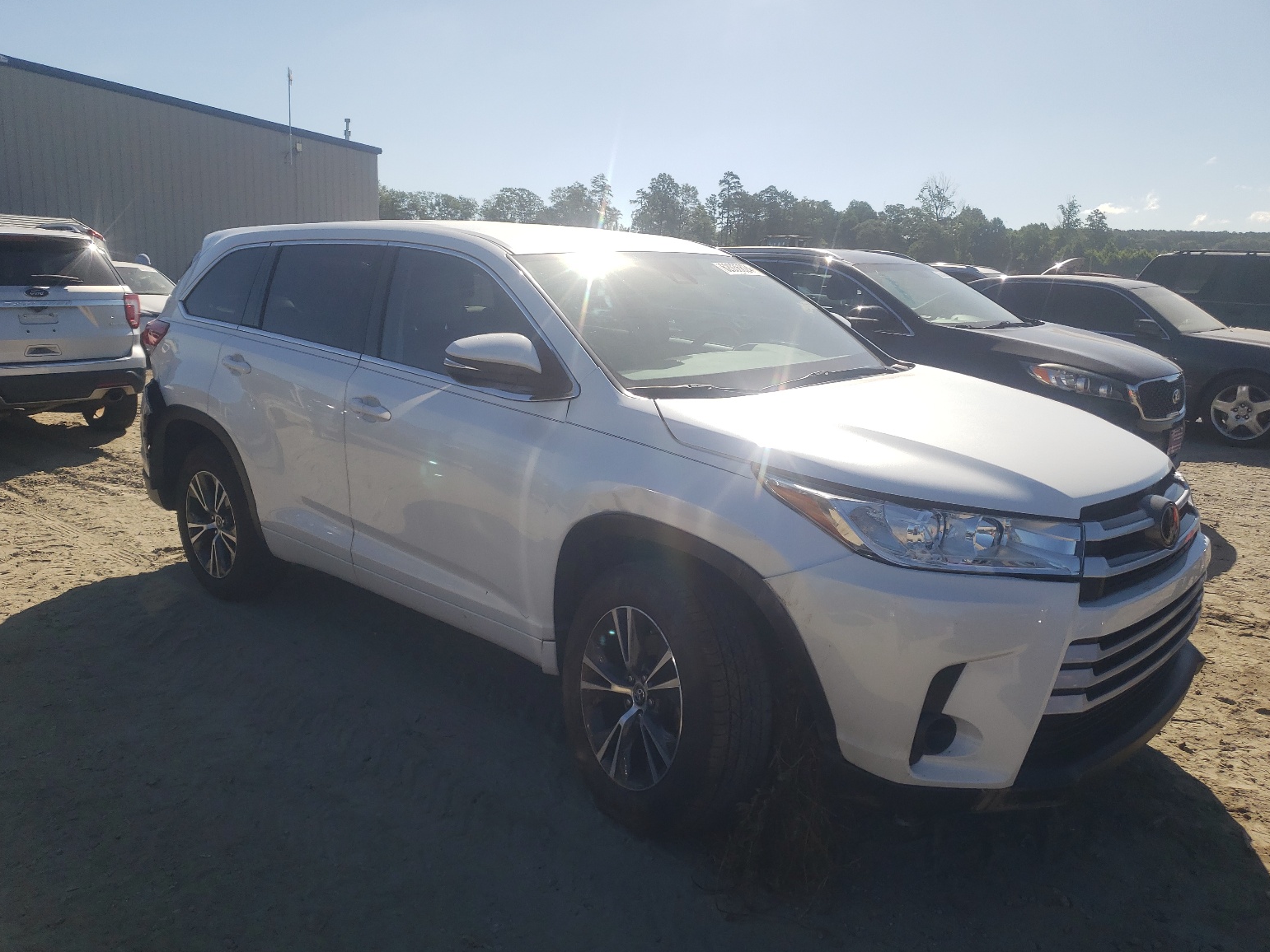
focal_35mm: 27
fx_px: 991
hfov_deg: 65.3
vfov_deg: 51.4
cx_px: 631
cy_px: 488
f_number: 1.5
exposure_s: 1/3333
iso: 50
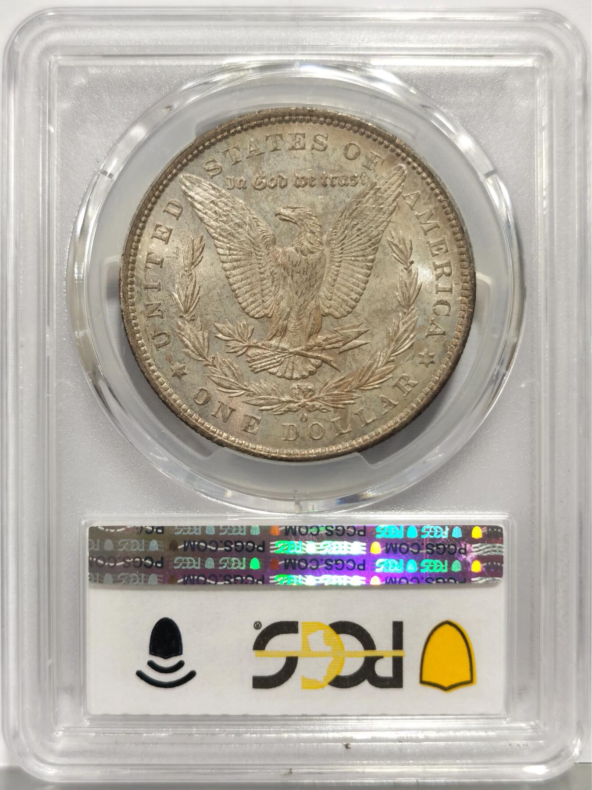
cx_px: 296
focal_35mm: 54
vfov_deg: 35.5
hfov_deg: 27.0
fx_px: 1231
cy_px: 395
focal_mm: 5.56
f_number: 16
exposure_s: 1/100
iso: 100
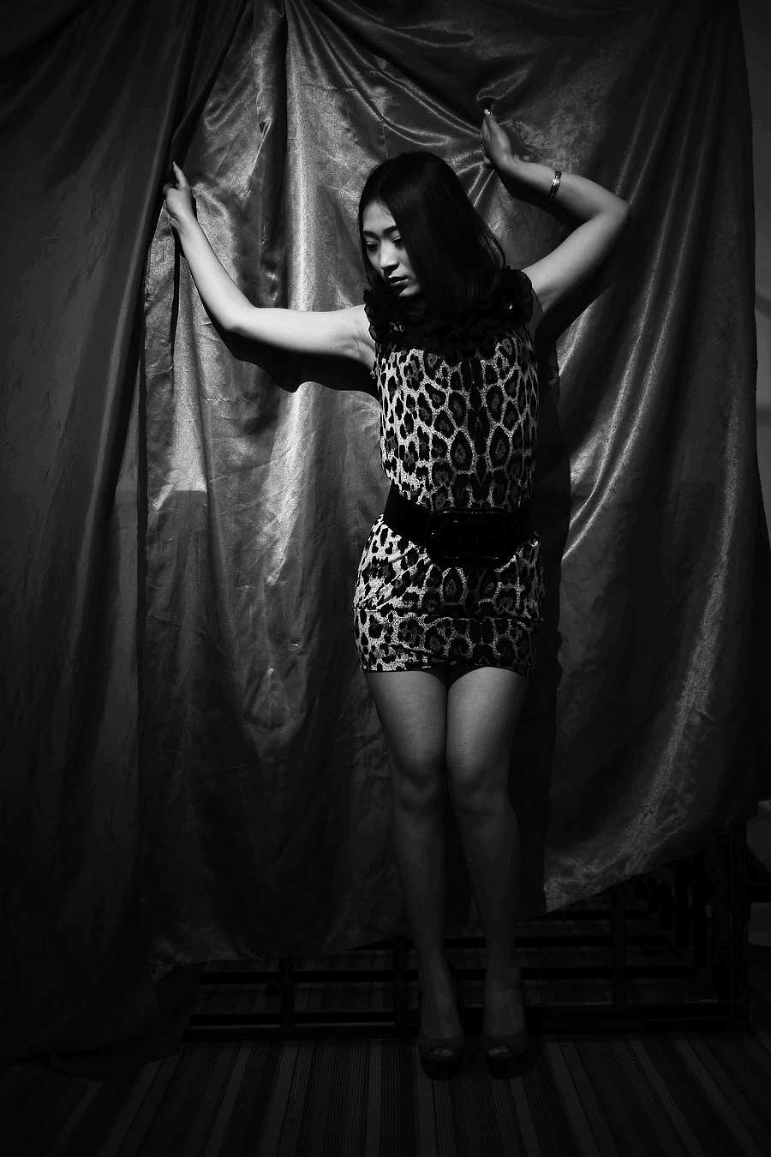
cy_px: 578
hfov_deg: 27.0
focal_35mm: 50
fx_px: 1606
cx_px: 386
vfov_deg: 39.6
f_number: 2
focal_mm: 50
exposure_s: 1/50
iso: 125
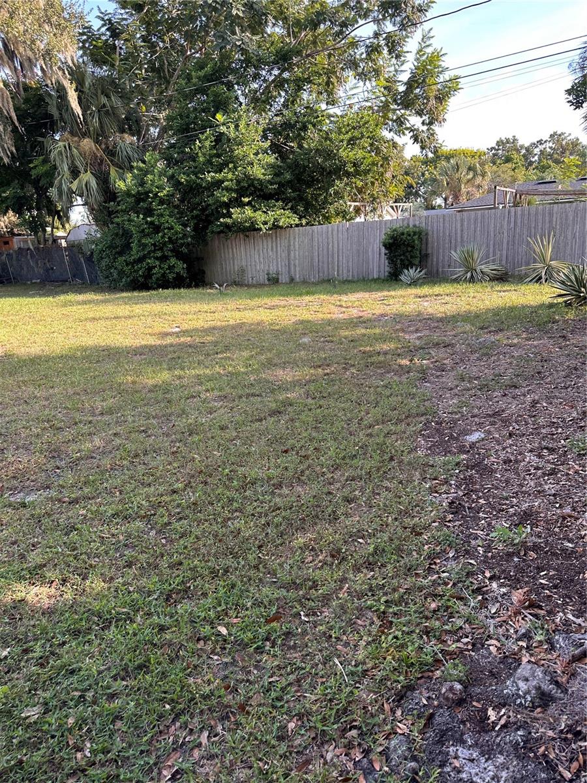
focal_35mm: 24
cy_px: 392
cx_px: 294
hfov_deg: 56.8
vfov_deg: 71.6
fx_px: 543
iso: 80
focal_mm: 6.86
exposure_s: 1/303
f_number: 1.78
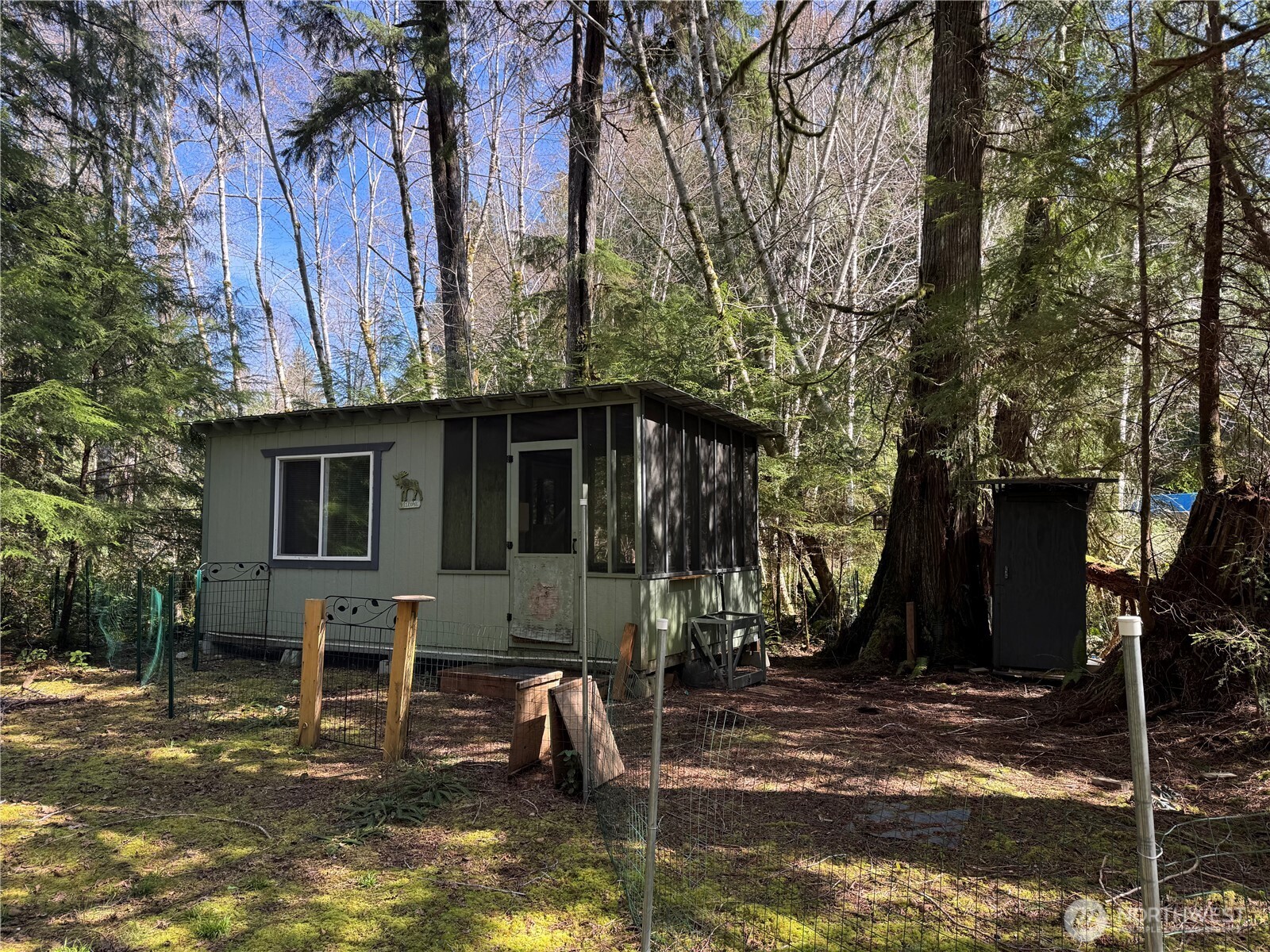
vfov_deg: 56.8
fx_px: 881
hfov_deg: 71.6
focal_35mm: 24
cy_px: 476
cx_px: 635
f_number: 1.78
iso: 80
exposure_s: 1/333
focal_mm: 6.76
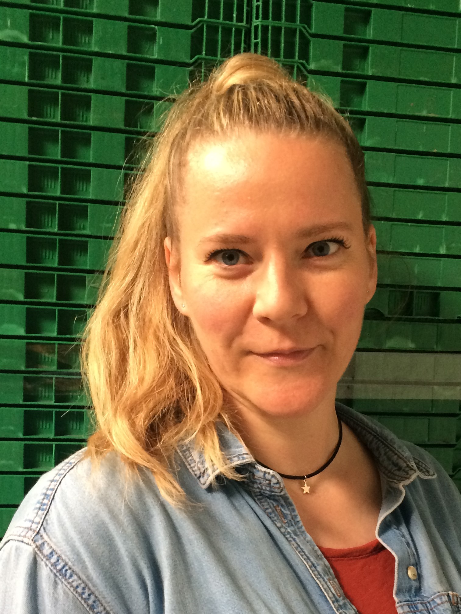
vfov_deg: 61.7
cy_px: 307
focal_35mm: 29
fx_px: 515
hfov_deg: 48.2
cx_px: 230
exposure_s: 1/33
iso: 200
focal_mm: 4.15
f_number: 2.2
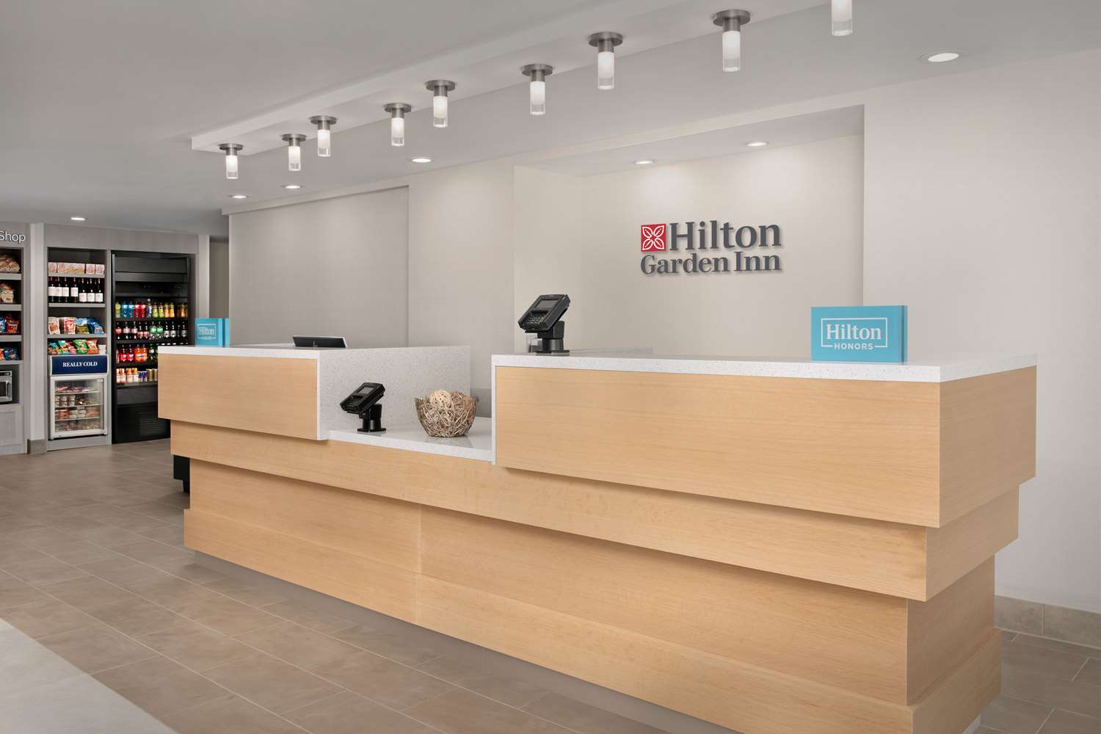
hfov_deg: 63.7
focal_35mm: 29
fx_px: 887
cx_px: 550
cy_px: 367
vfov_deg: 45.0
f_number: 11
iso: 200
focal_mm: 29
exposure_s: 1/80
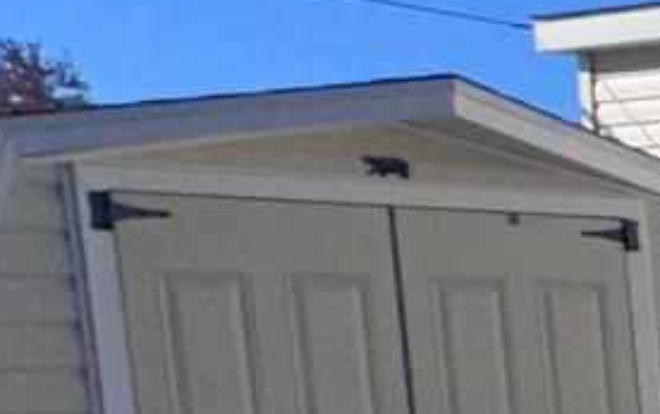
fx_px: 1980
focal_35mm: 110
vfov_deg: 11.5
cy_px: 579
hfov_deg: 11.1
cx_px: 2016
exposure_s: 1/4292
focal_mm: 2.22
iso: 40
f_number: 2.2
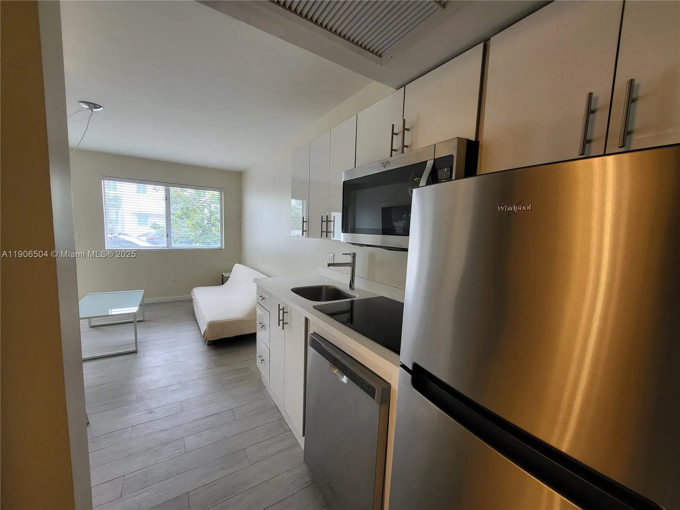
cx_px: 340
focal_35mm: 13
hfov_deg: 106.2
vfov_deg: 89.9
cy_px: 255
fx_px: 255
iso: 50
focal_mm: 1.74
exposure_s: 1/60
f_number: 2.2
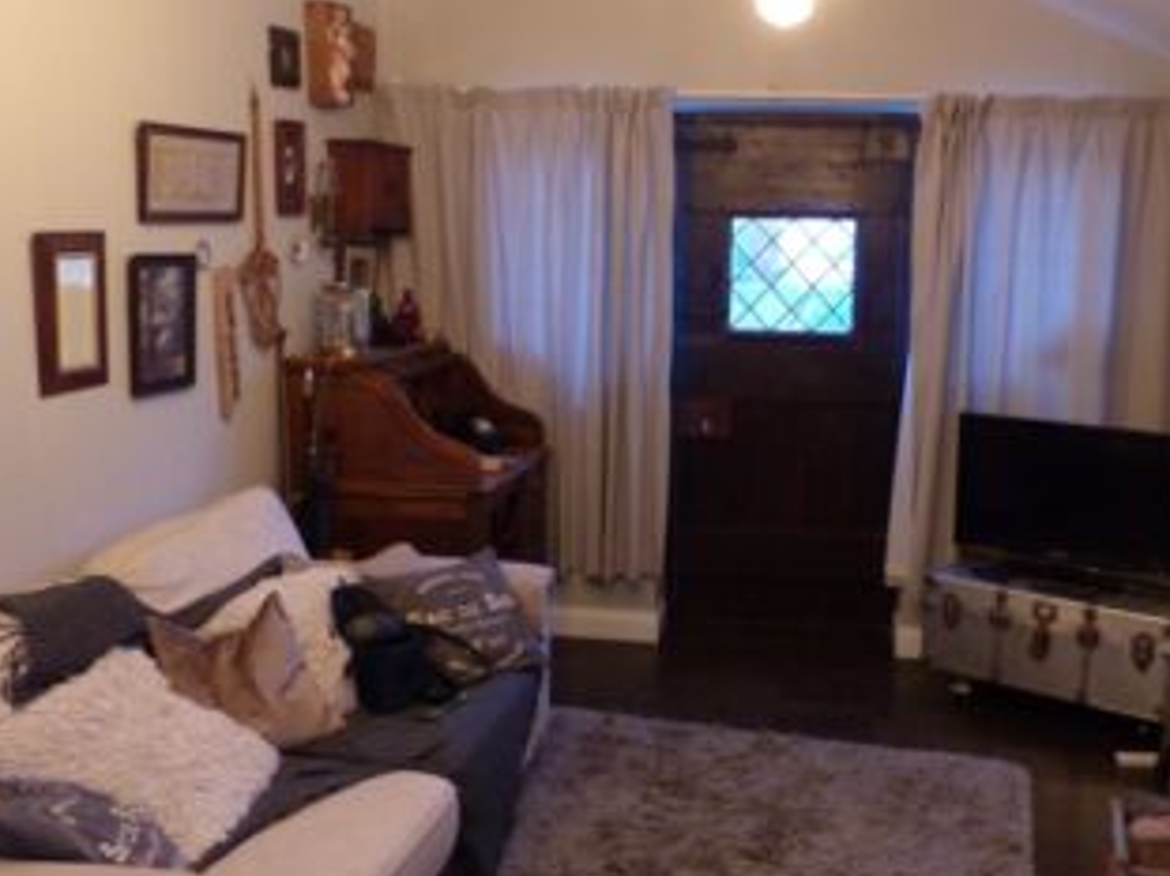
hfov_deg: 51.2
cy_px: 436
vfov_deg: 39.6
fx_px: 1216
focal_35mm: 36
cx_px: 677
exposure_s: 1/8
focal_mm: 4.9
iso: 400
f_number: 2.8
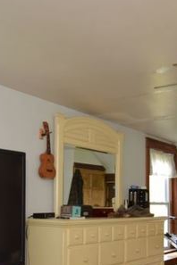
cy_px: 193
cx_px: 135
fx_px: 324
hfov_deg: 30.0
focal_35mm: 44
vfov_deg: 43.3
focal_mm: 10
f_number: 3.5
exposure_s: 1/25
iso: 250
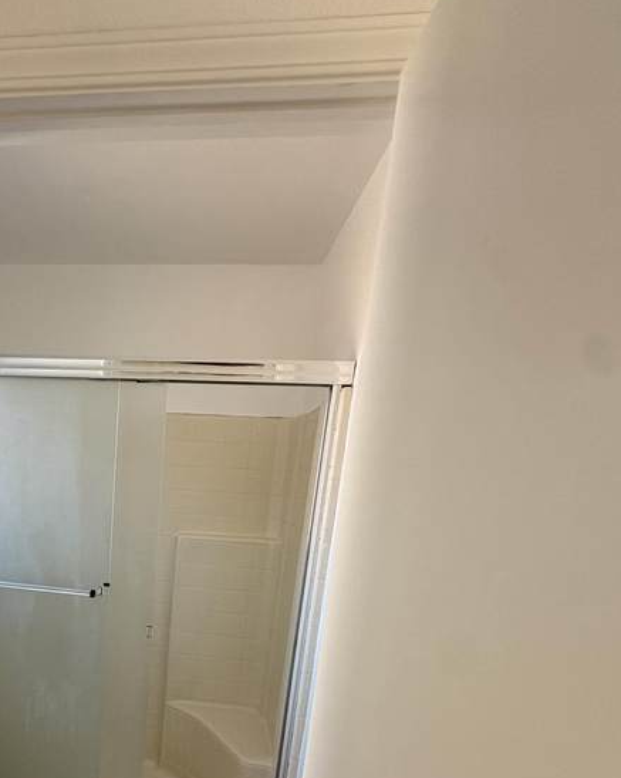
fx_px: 552
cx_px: 124
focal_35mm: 24
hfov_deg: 54.7
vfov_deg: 65.5
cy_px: 595
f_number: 2.2
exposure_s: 1/99
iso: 80
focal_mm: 2.22
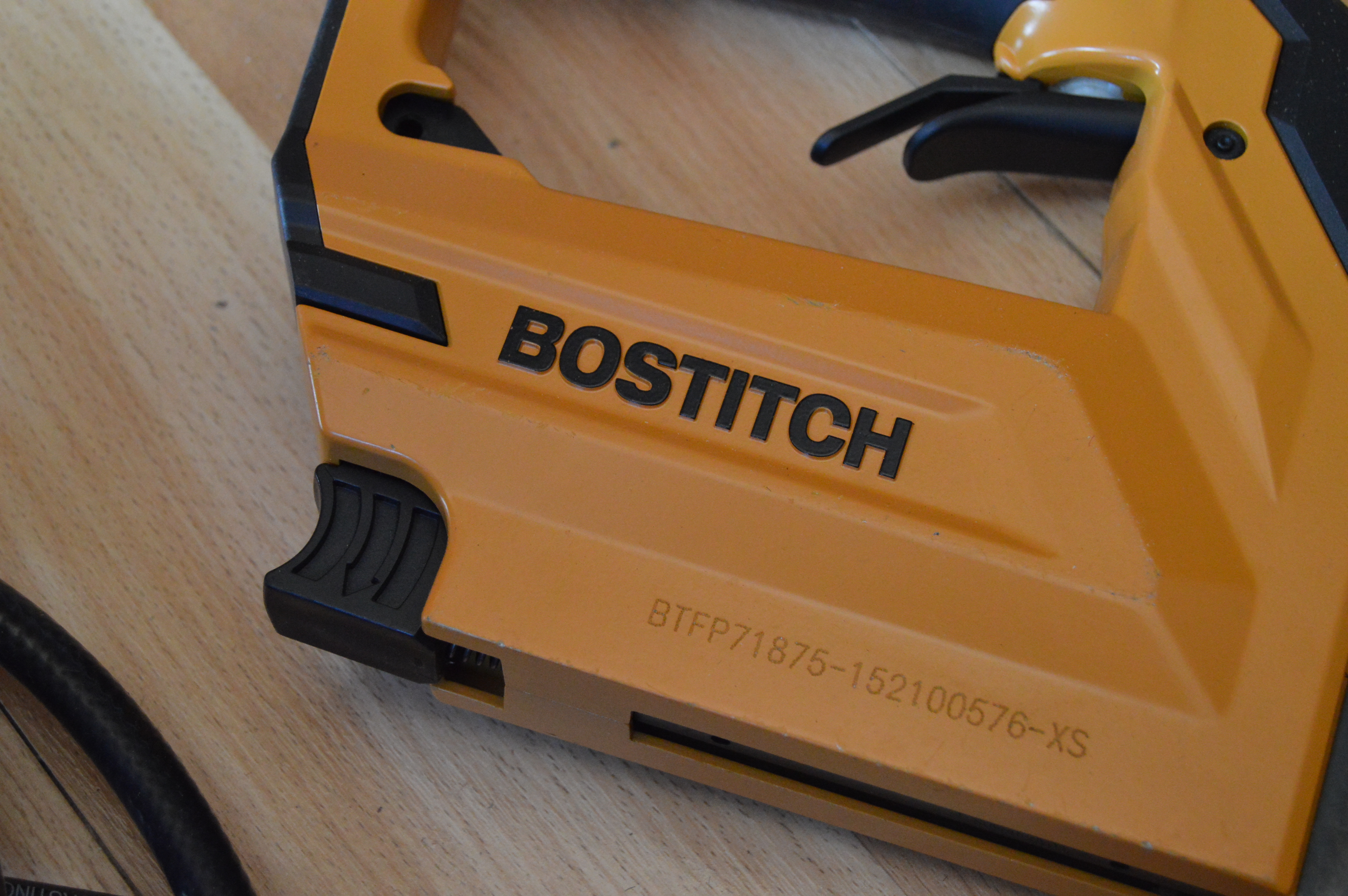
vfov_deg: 18.1
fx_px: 2806
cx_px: 674
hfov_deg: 27.0
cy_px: 448
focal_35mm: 75
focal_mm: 50
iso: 3200
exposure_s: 1/40
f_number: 5.6
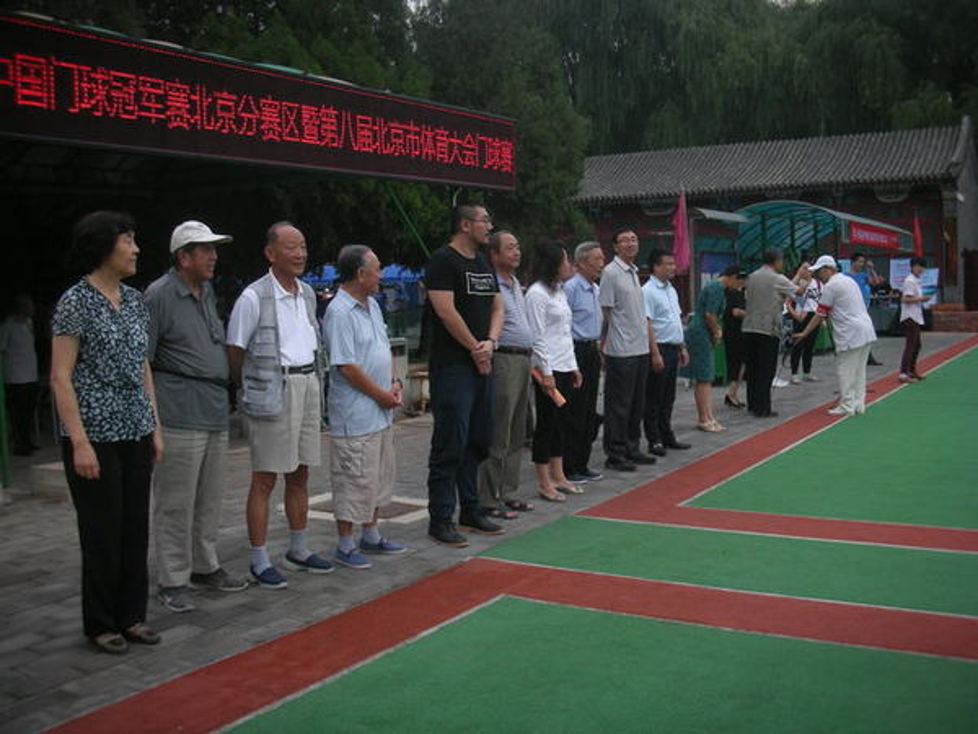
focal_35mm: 35
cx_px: 489
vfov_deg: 40.7
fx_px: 989
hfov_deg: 52.6
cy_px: 367
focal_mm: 5.8
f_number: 2.8
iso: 50
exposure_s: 1/398
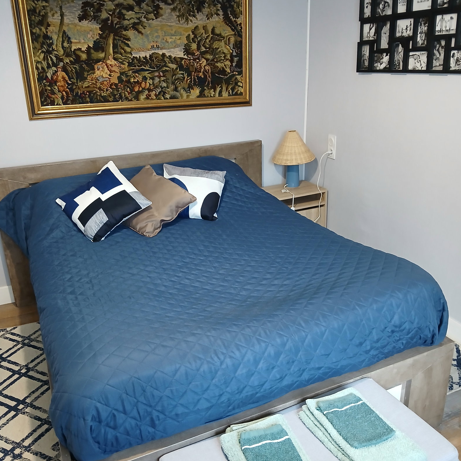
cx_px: 230
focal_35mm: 31
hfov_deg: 52.5
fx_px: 467
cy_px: 235
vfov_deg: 52.5
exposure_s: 1/25
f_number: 1.8
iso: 250
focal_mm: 3.98
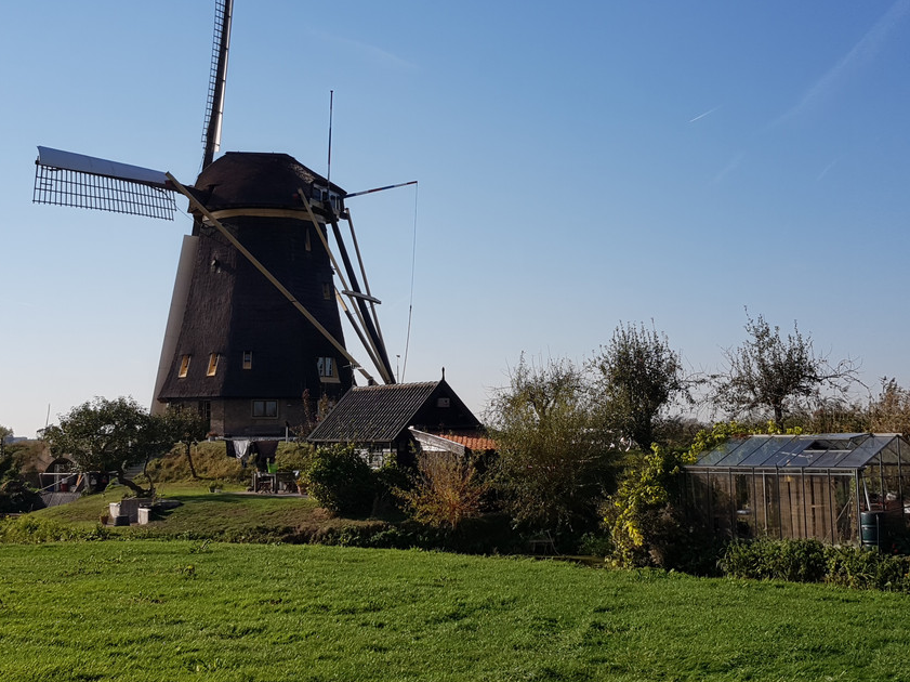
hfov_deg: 55.3
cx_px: 405
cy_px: 276
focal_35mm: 33
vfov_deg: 42.7
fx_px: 867
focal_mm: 4.3
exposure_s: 1/3232
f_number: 1.7
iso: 40
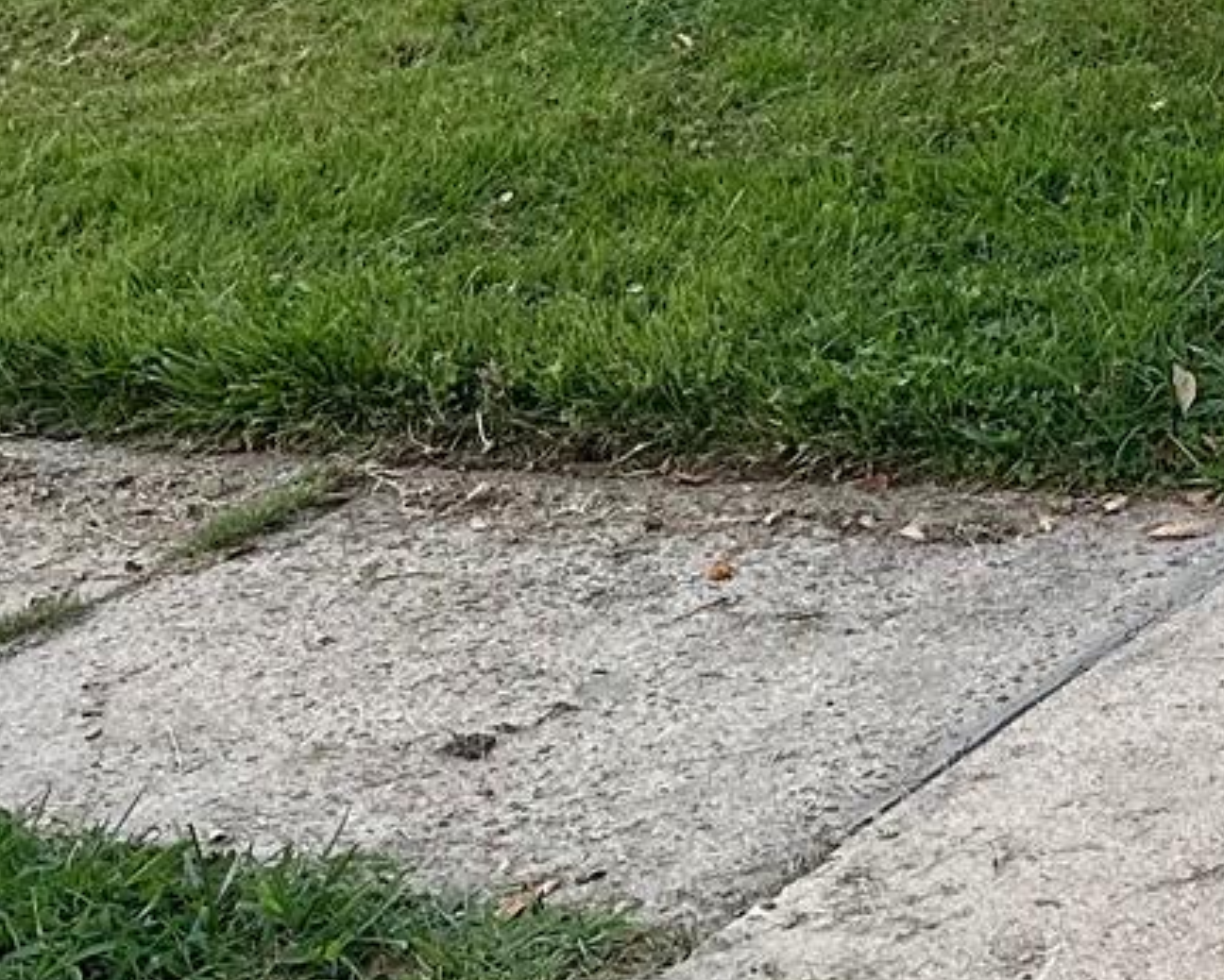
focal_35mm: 111
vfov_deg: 13.2
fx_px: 4023
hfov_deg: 15.7
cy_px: -431
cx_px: 1941
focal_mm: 6.86
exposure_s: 1/630
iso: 80
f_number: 1.78
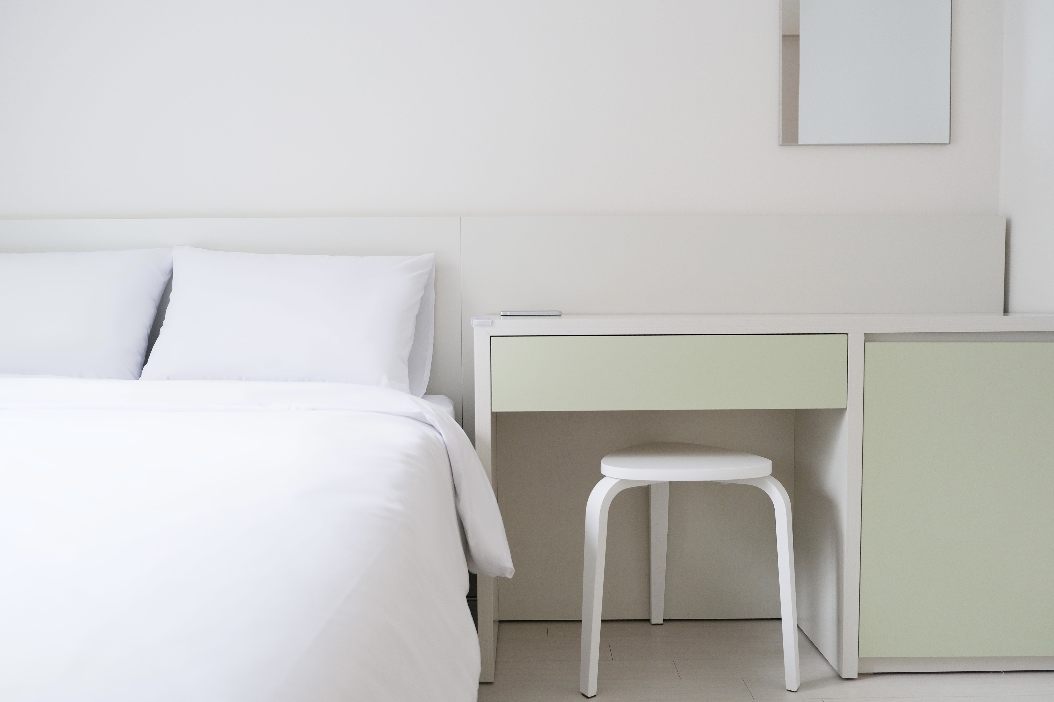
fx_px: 790
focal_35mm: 27
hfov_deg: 67.4
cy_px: 351
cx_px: 527
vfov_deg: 47.9
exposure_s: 1/100
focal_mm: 18
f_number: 2.8
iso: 640
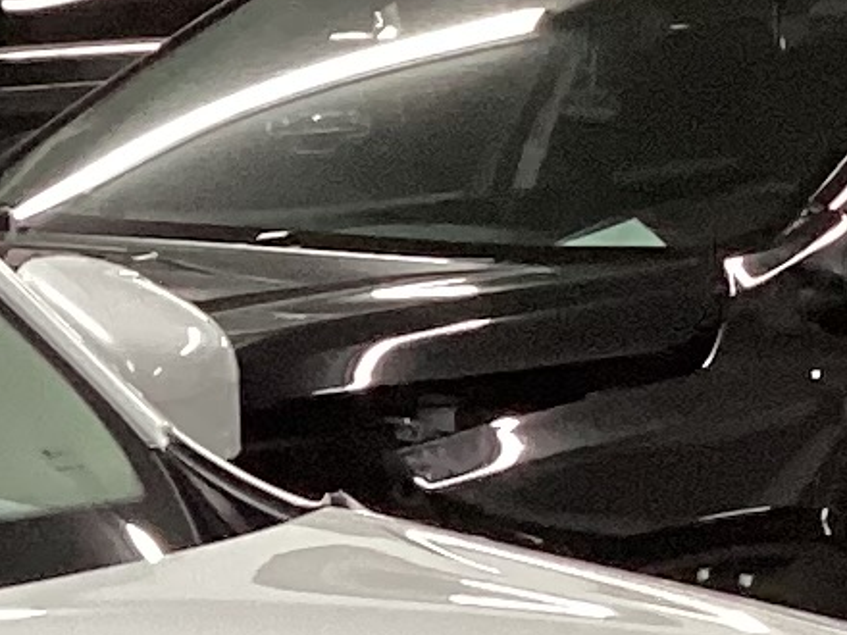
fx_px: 5628
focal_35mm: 230
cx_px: -832
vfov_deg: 6.2
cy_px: 1370
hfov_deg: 8.2
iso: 160
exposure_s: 1/60
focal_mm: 3.3
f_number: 2.4
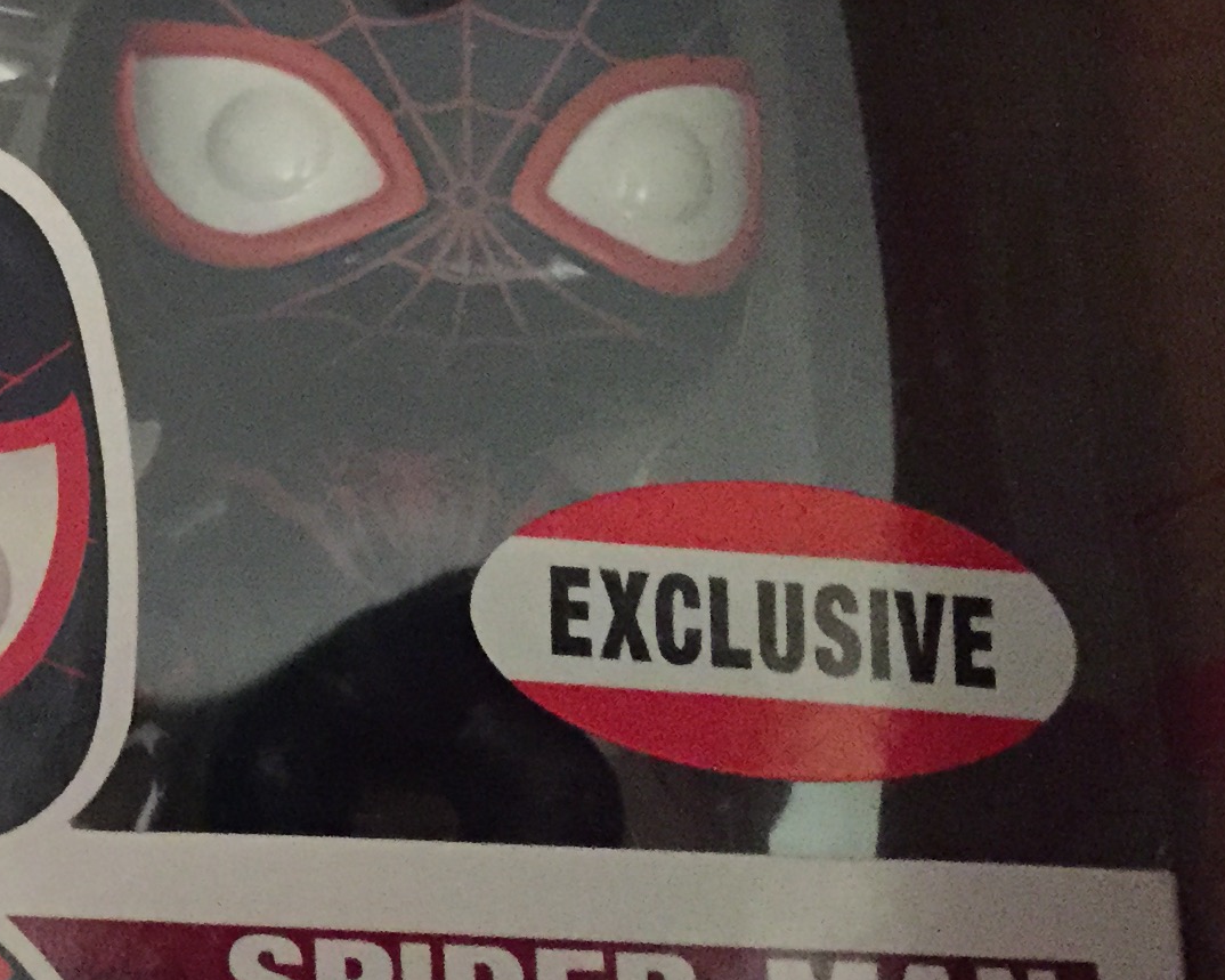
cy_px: 318
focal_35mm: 86
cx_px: -566
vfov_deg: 17.8
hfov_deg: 19.6
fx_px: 3118
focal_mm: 4.15
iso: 400
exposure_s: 1/17
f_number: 2.2
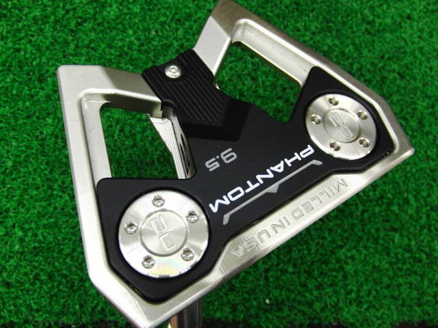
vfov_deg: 38.7
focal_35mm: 37
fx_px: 468
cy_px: 164
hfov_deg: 50.1
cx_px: 219
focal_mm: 6.42
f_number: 3.6
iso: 400
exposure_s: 1/50
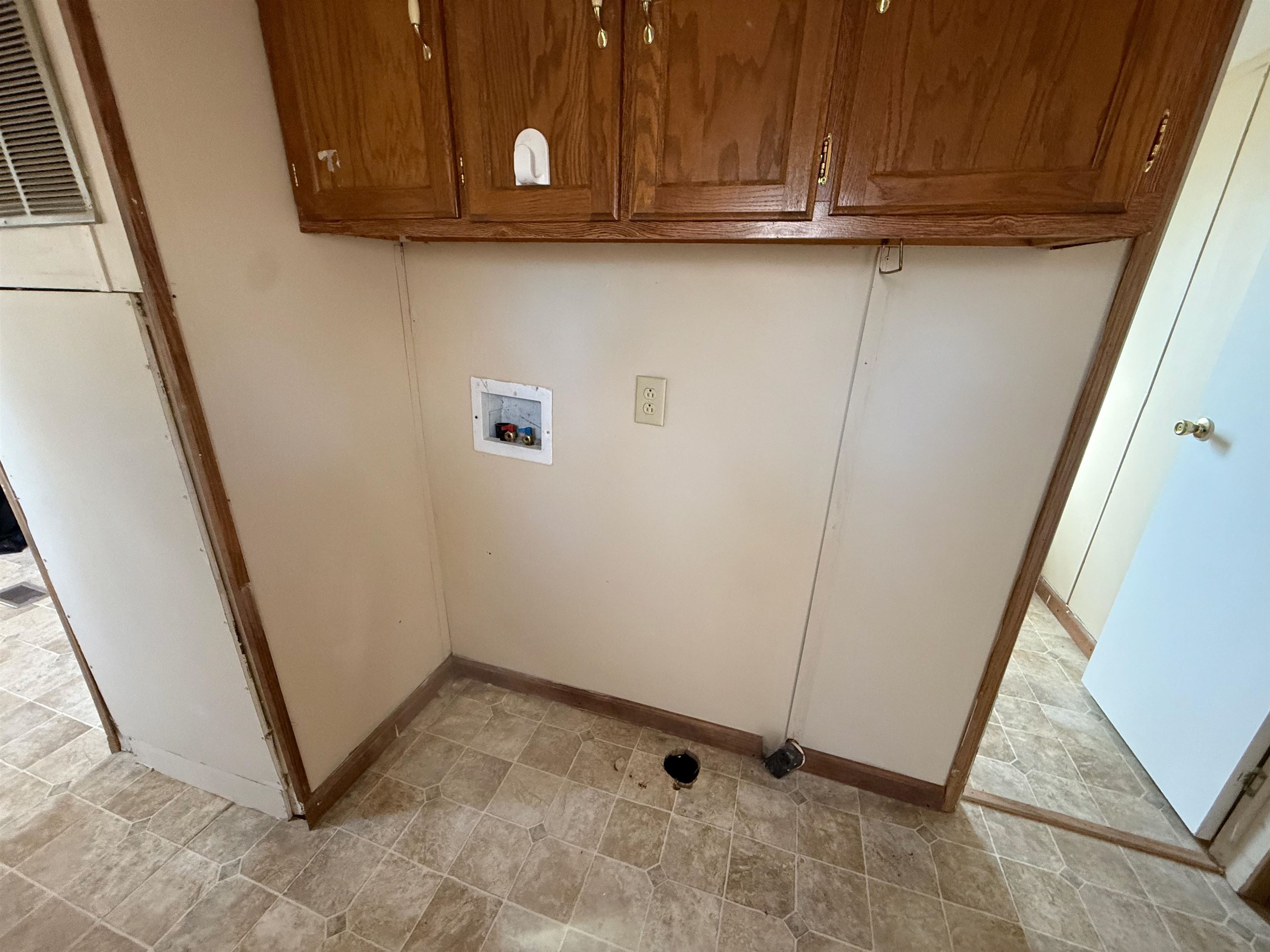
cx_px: 635
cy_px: 476
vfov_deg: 85.7
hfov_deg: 102.1
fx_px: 514
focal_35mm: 14
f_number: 2.2
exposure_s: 1/60
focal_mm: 2.22
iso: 500
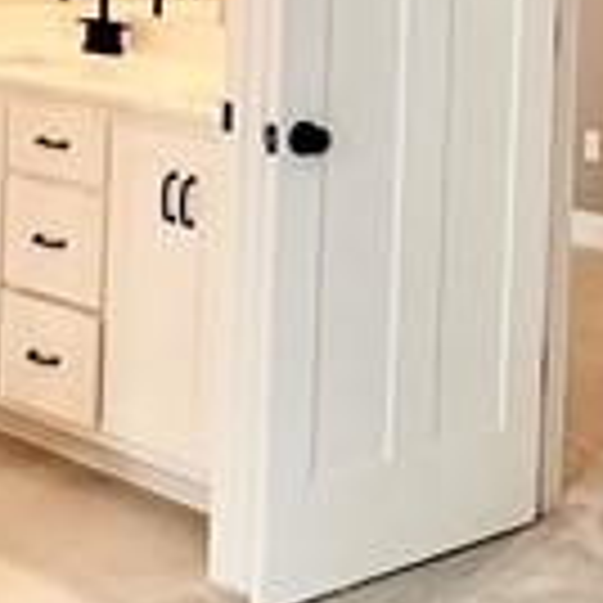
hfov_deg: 19.1
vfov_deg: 18.9
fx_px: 1734
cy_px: -72
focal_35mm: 88
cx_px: 621
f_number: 1.8
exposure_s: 1/120
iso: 125
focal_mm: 1.57
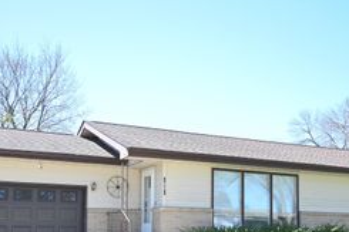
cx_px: 217
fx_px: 475
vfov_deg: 26.7
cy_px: 200
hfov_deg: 40.1
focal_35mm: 49
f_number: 3.5
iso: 100
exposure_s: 1/320
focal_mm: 16
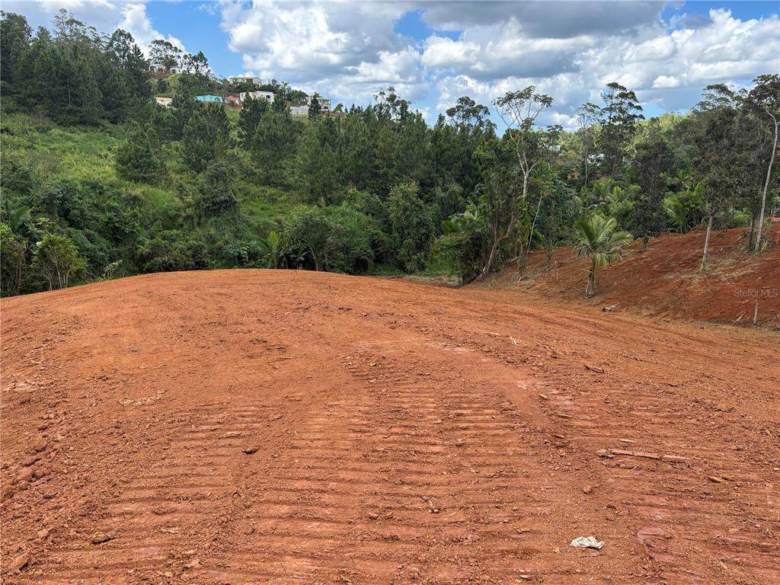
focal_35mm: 26
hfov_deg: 67.3
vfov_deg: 53.1
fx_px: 586
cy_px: 292
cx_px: 390
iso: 50
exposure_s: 1/1047
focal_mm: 5.96
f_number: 1.6
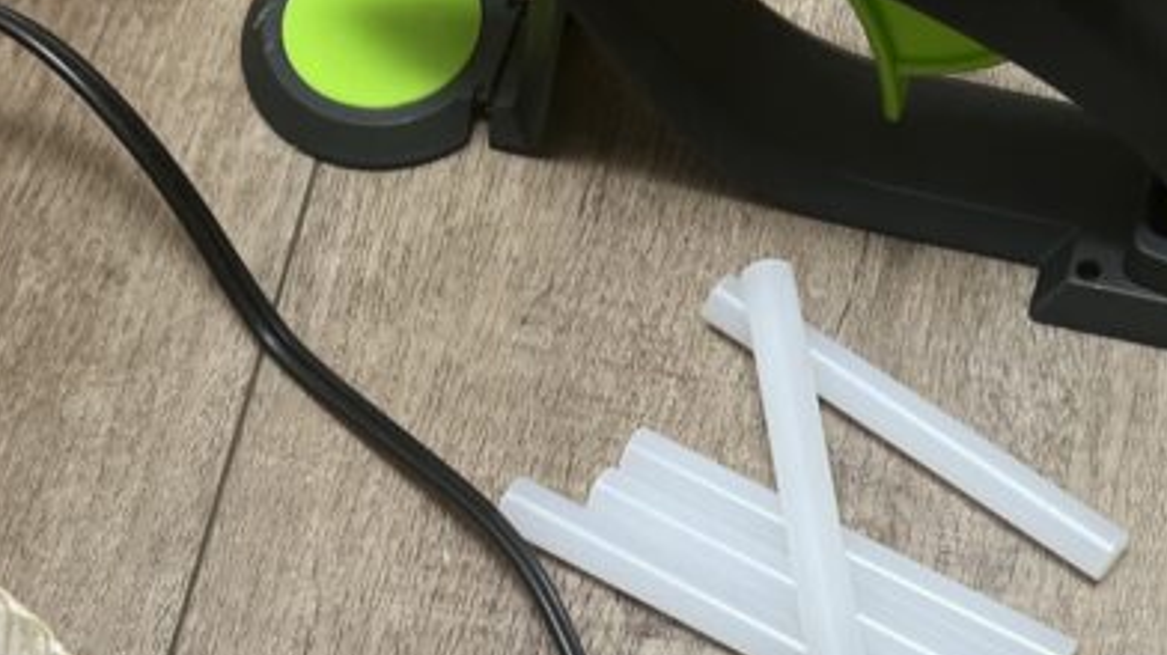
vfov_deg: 15.9
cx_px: 679
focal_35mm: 74
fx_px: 2289
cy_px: 703
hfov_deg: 28.6
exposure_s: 1/121
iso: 80
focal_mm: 5.7
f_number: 1.5
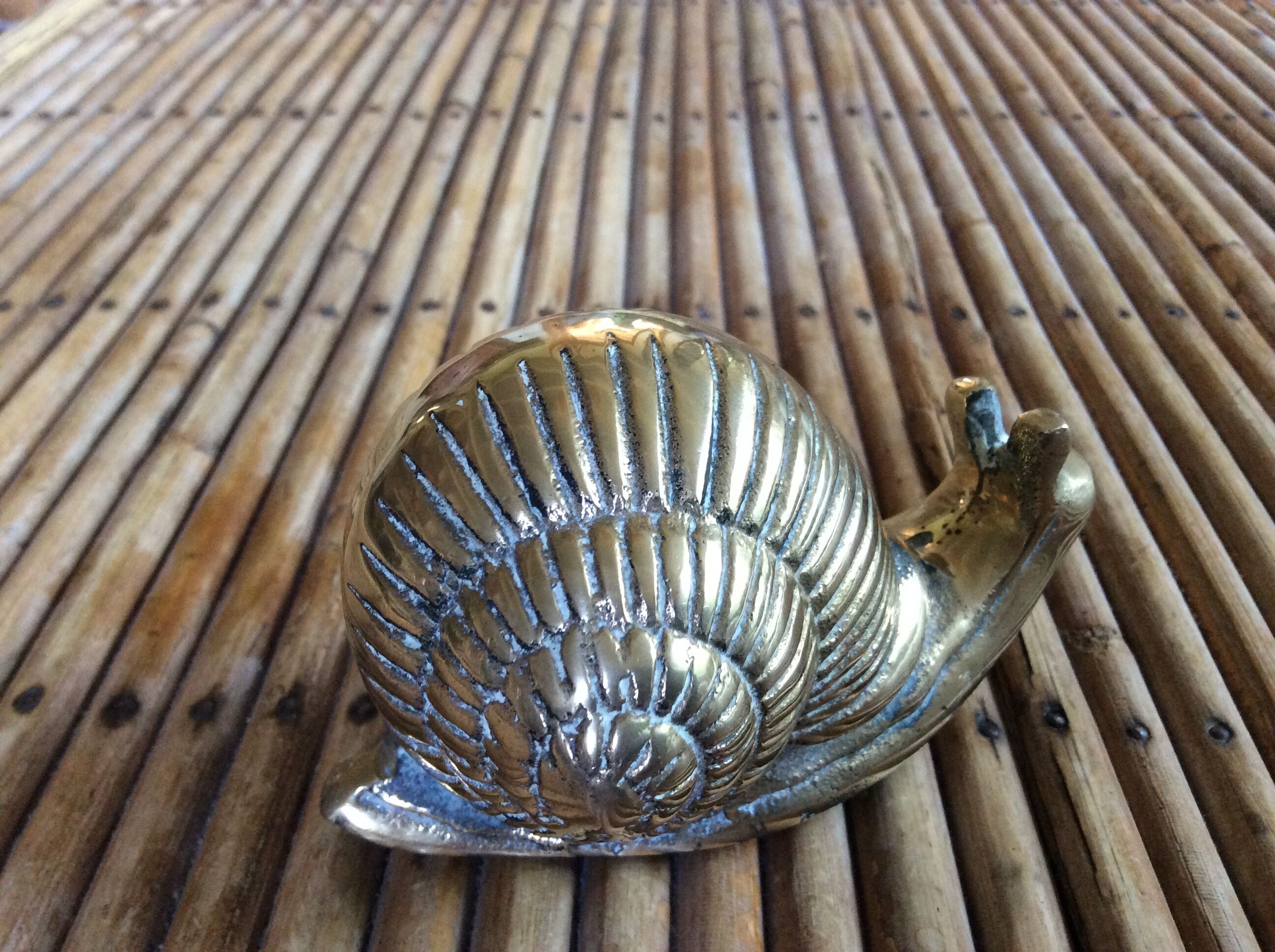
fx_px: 1177
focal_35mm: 32
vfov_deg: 44.1
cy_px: 476
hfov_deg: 56.9
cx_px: 638
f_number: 2.4
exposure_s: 1/25
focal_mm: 3.3
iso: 160
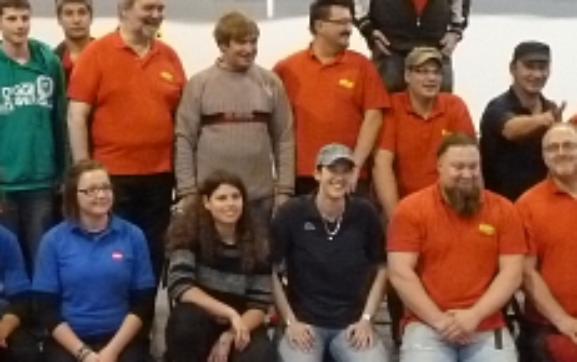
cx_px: 282
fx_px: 1385
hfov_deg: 23.5
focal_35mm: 88
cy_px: 215
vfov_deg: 14.9
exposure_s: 1/30
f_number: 3.4
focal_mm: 5
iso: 800
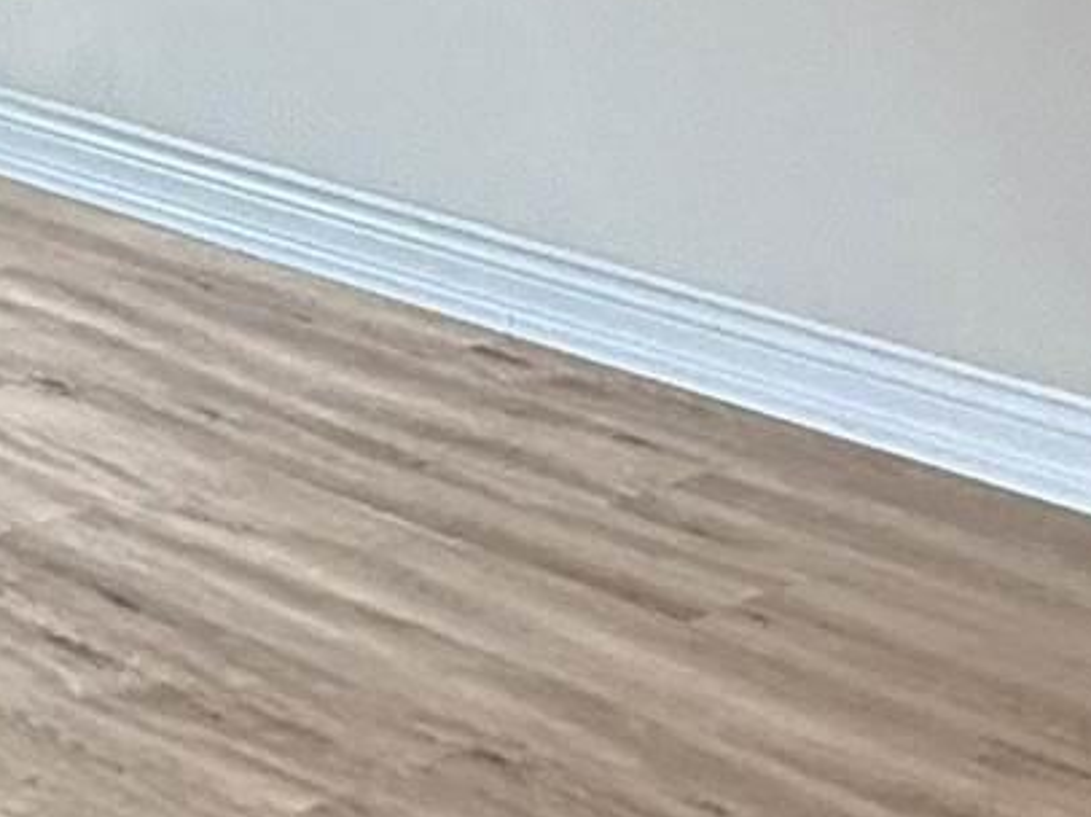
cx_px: -806
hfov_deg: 16.0
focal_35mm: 106
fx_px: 3339
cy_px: -81
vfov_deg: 13.7
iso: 400
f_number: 2.2
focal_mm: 2.22
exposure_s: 1/120
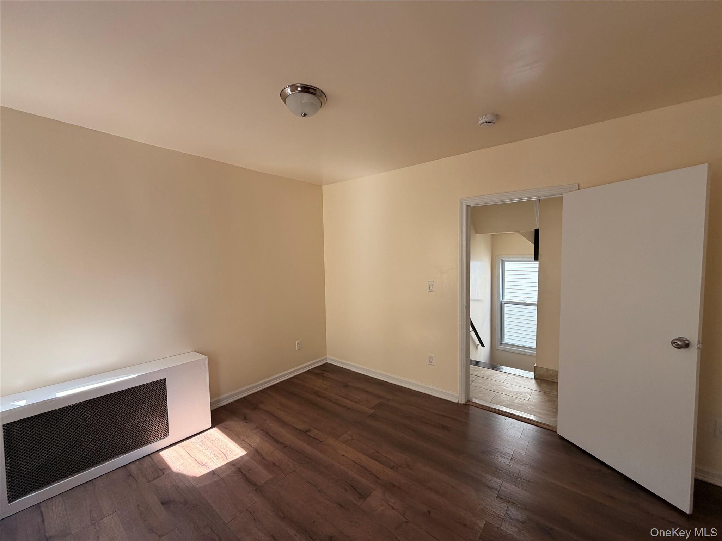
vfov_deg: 85.7
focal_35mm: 14
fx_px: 292
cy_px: 270
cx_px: 361
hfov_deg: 102.1
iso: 100
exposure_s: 1/121
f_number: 2.2
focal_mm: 2.22
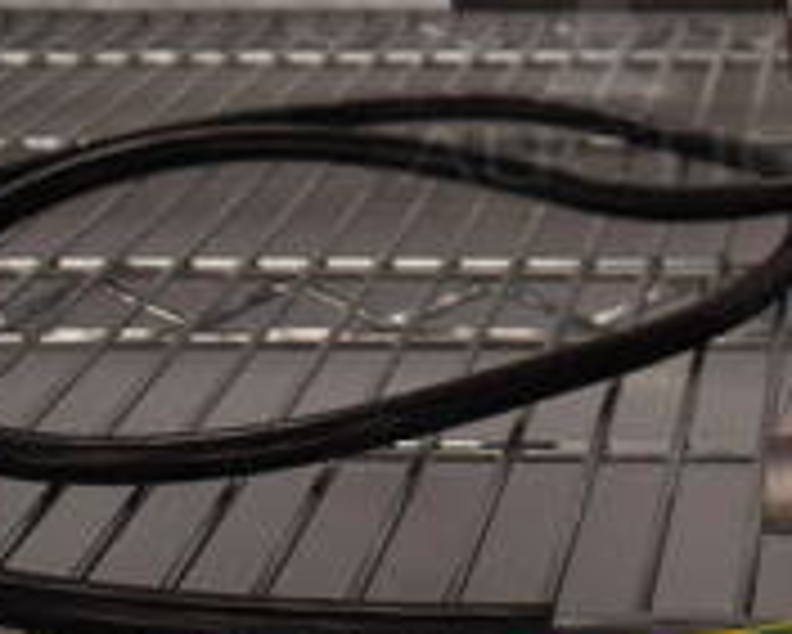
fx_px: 2064
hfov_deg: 20.7
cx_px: 873
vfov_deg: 17.0
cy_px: -36
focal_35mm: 88
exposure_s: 1/125
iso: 640
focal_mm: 18
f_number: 3.5
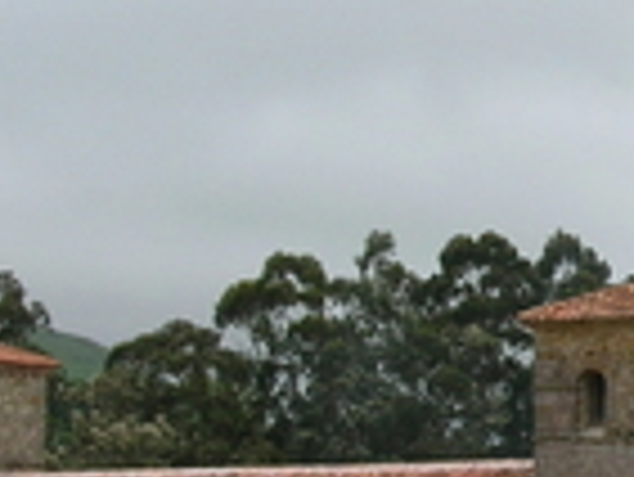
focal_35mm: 153
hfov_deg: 12.5
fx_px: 2805
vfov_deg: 9.7
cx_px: 814
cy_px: 340
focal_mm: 6
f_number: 3.7
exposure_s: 1/553
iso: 50
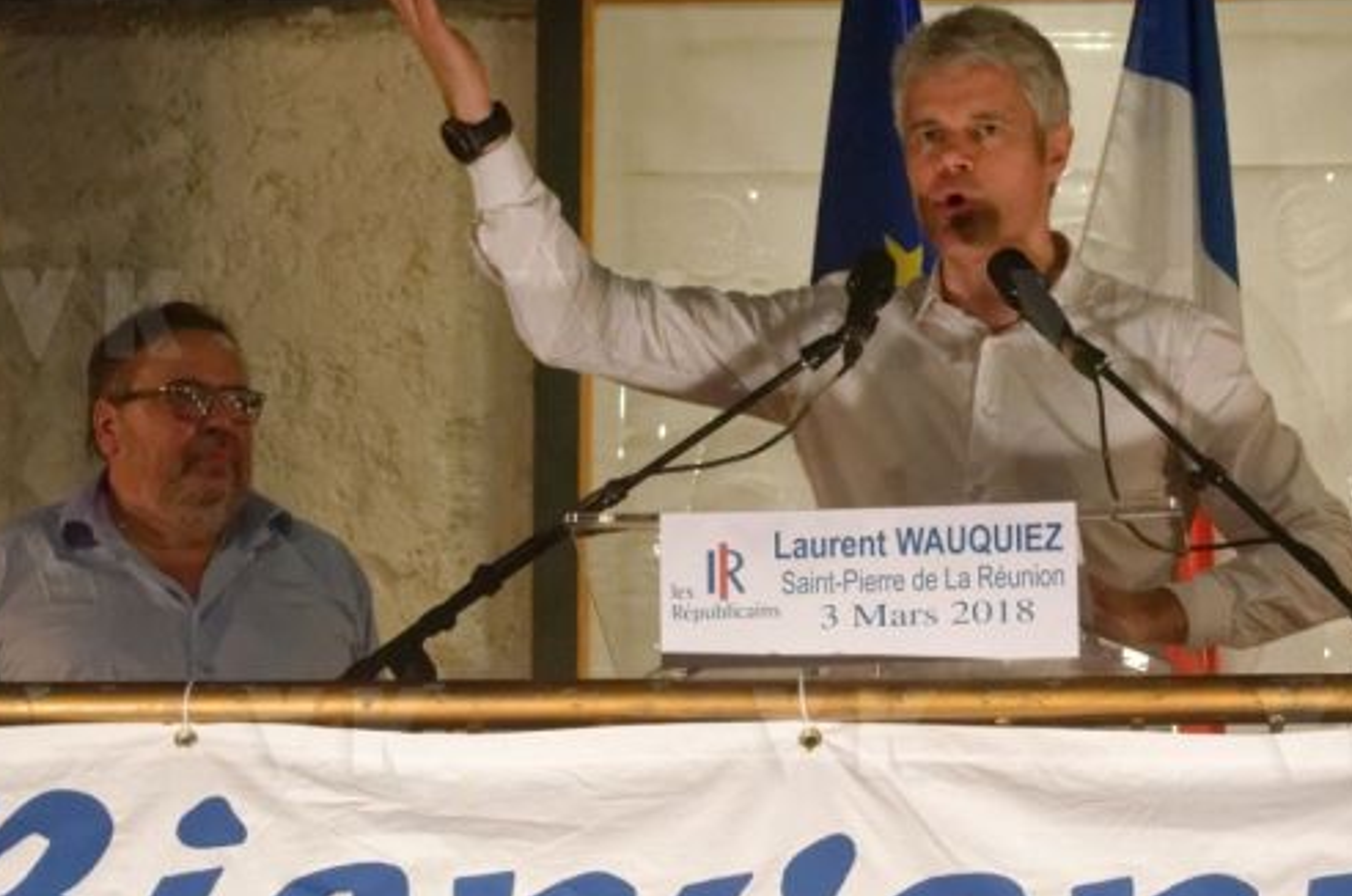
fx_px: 6852
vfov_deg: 7.5
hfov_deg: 11.3
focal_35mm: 183
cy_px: 399
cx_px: 841
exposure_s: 1/160
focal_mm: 75
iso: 4000
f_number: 8
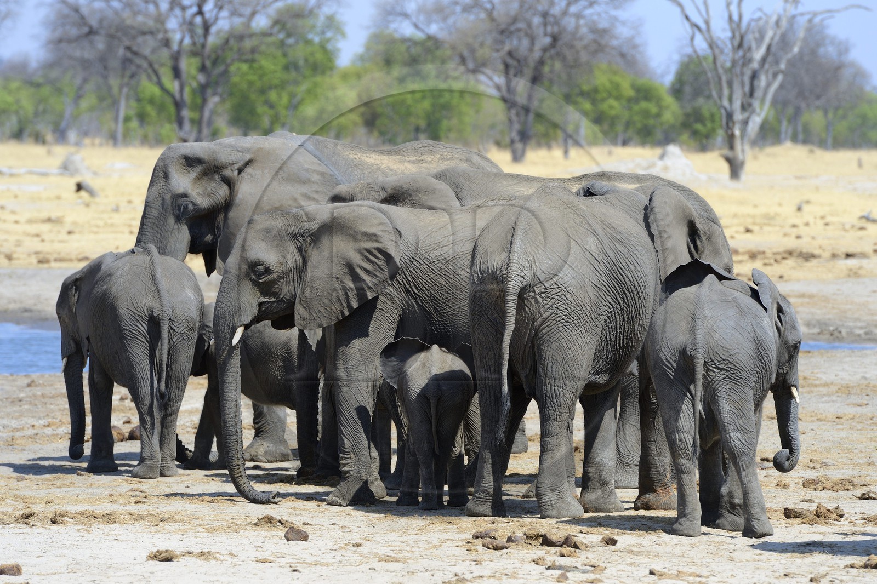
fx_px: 6819
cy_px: 292
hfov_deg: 7.4
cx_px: 438
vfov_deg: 4.9
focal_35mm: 280
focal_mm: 280
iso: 400
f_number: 7.1
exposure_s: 1/800
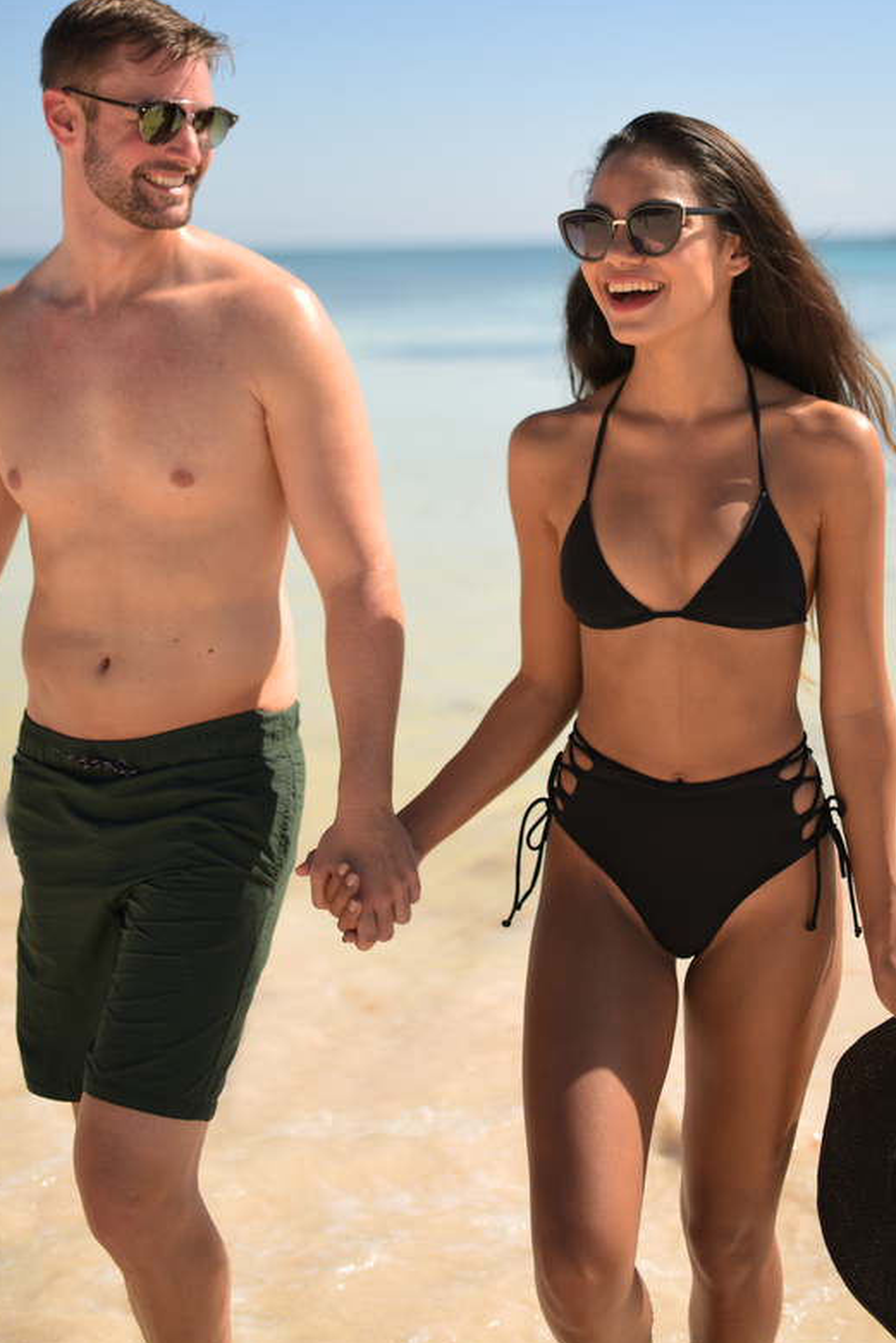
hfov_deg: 24.2
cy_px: 323
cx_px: 485
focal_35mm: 56
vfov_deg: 34.8
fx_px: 2090
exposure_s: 1/3200
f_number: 1.6
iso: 40
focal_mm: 35
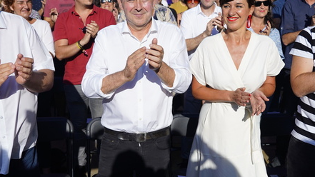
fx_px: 418
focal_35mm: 50
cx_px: 171
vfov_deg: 23.9
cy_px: 72
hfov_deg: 41.3
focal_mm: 29
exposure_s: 1/1600
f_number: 4
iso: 100
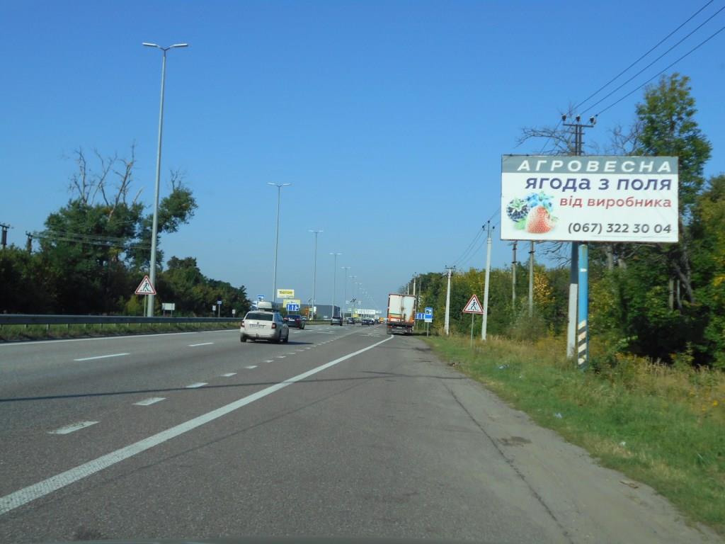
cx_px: 362
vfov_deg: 32.9
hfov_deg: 42.9
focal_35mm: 44
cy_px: 272
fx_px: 922
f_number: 4.2
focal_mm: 7.7
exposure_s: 1/800
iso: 80
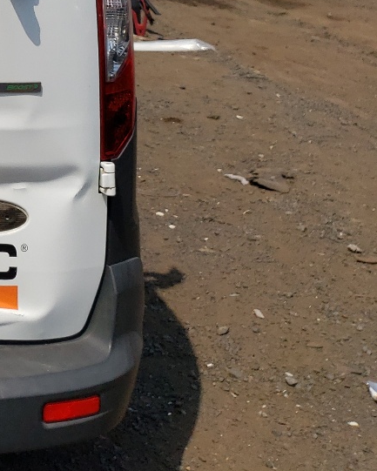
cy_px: -41
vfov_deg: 23.8
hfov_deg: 17.1
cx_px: -281
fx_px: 1046
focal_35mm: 75
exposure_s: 1/10000
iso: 50
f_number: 1.5
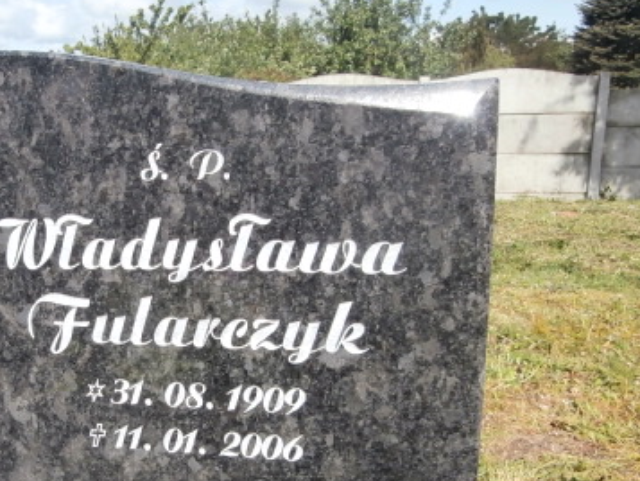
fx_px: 795
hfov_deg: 42.2
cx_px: 142
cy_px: 262
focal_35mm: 43
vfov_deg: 33.6
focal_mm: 4.2
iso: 100
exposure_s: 1/800
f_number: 3
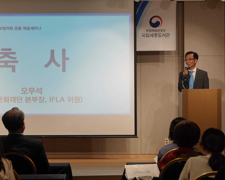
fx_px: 899
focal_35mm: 135
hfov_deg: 14.3
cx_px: 97
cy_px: 58
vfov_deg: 11.4
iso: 200
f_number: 3.5
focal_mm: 32.39
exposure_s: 1/100
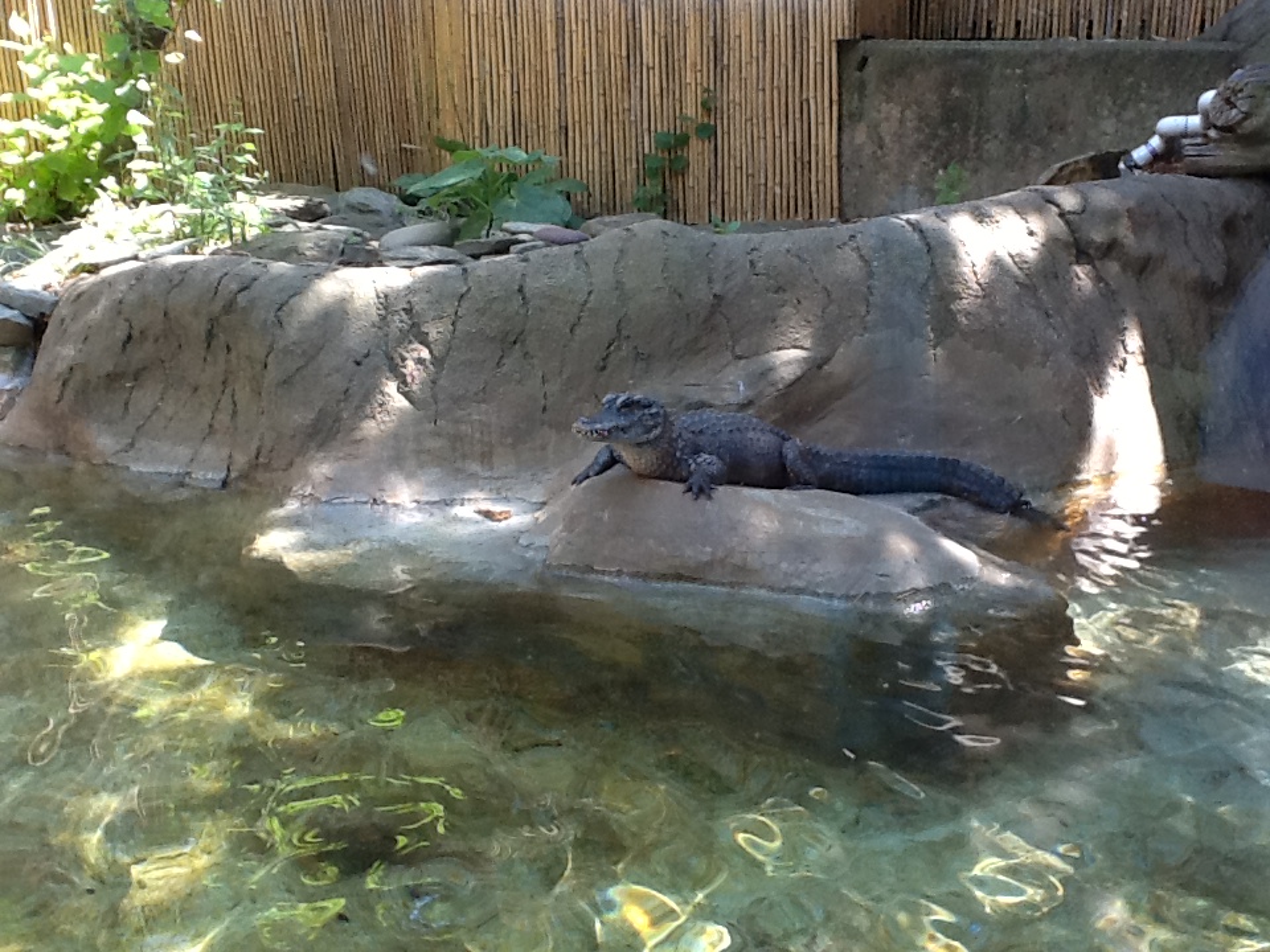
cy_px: 476
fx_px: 1174
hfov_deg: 56.8
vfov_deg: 44.2
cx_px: 635
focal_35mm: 32
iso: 80
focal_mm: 2.03
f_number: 2.4
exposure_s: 1/120
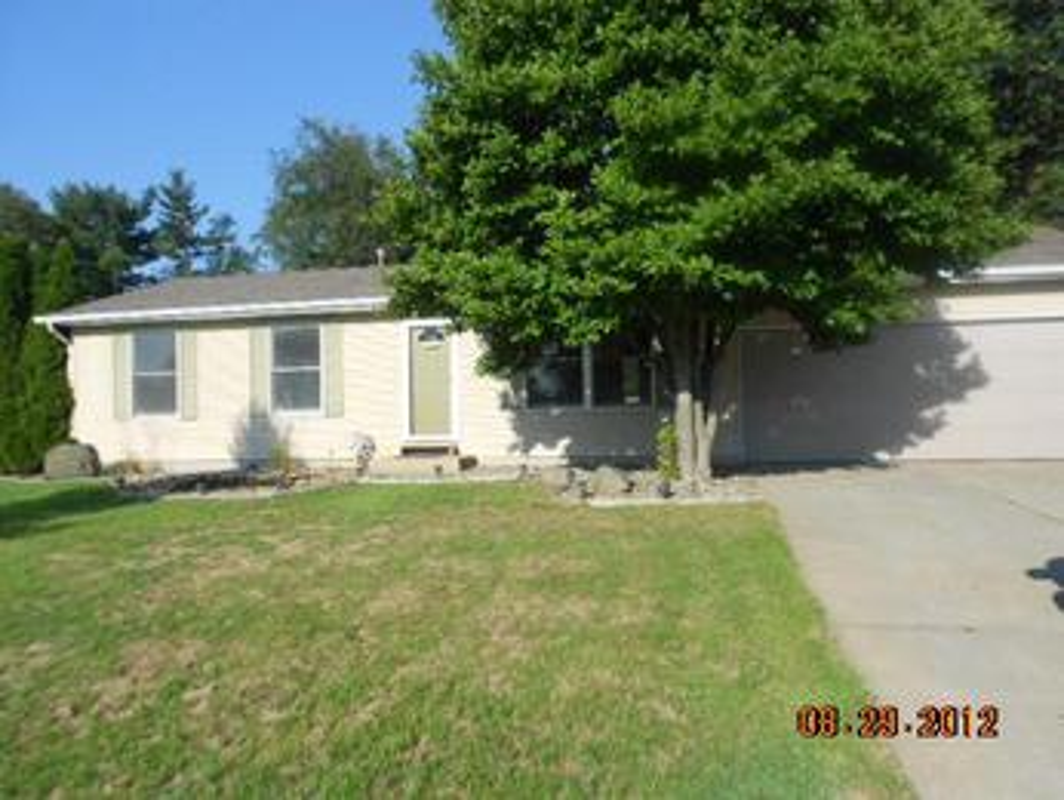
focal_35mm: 26
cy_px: 400
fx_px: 800
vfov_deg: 53.1
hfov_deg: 67.3
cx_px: 532
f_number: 3.2
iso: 80
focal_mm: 4.6
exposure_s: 1/800
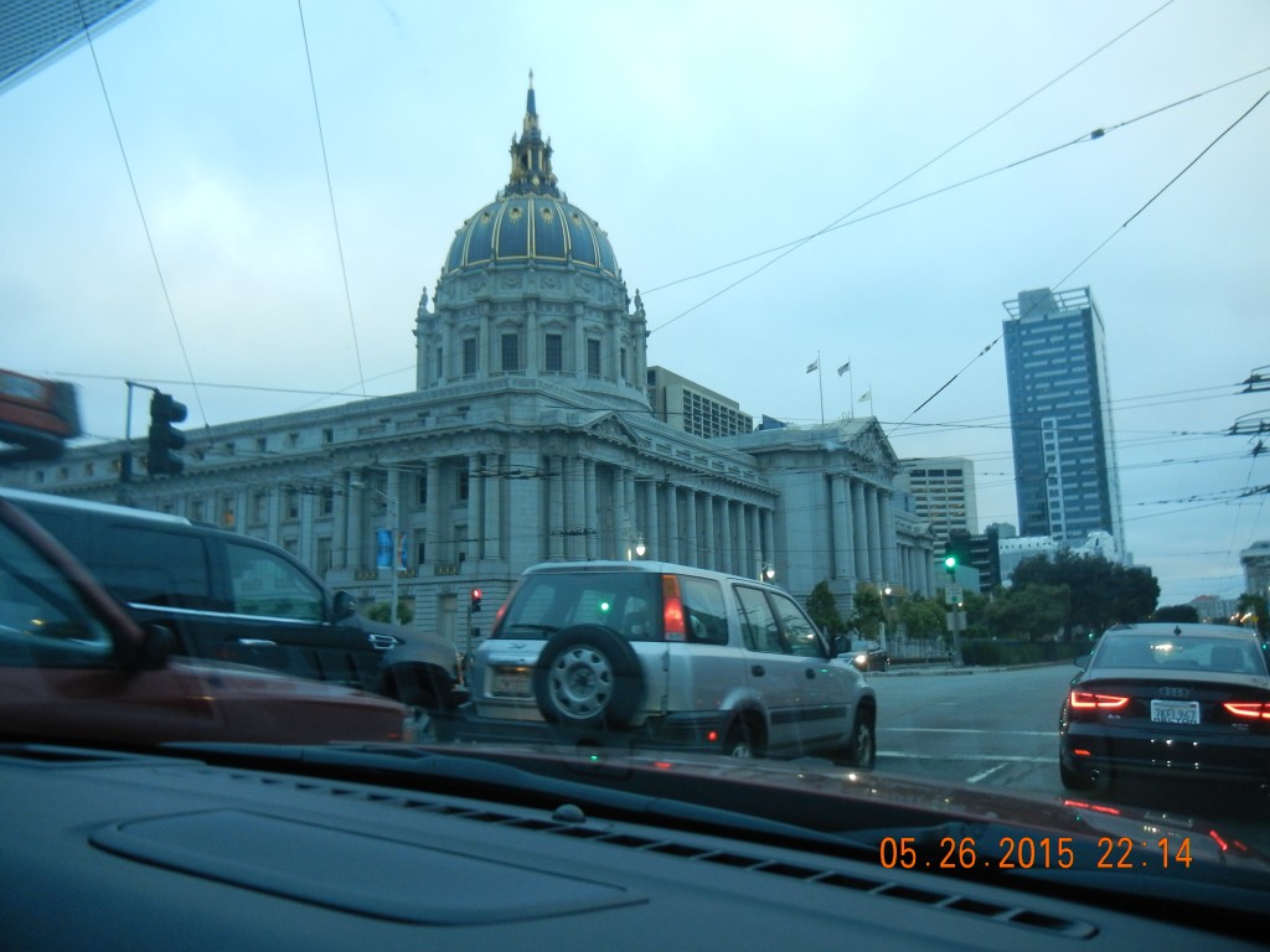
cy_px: 476
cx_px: 635
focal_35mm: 30
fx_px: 1101
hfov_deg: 60.0
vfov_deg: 46.8
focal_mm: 5.4
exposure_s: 1/60
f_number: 3.5
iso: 387
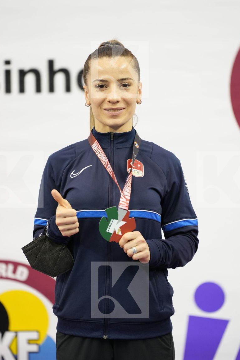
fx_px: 2069
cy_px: 180
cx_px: 120
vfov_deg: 9.9
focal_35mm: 207
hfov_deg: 6.6
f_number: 2.8
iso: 1600
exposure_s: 1/250
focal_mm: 200
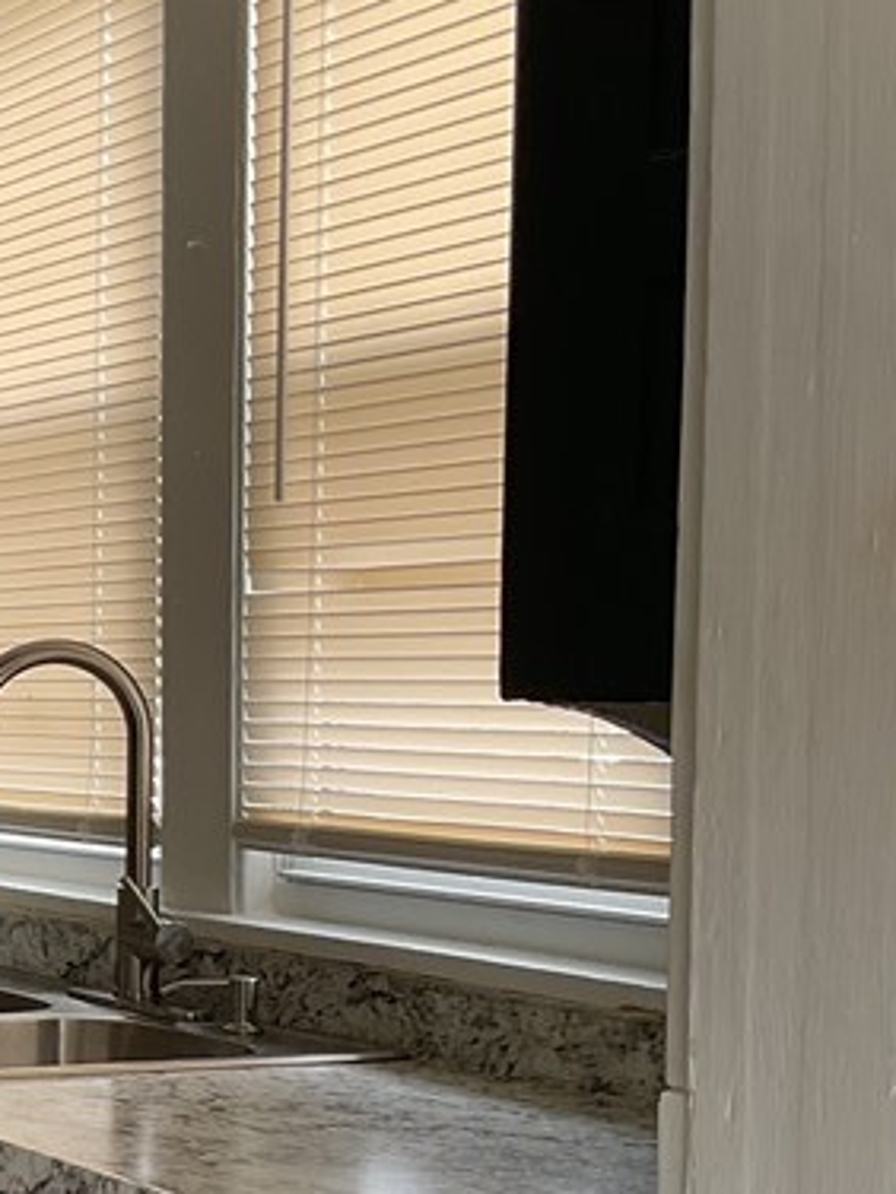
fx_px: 2726
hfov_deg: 17.6
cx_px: -245
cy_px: 857
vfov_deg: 24.5
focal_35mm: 79
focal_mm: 3
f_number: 1.8
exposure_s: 1/60
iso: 40
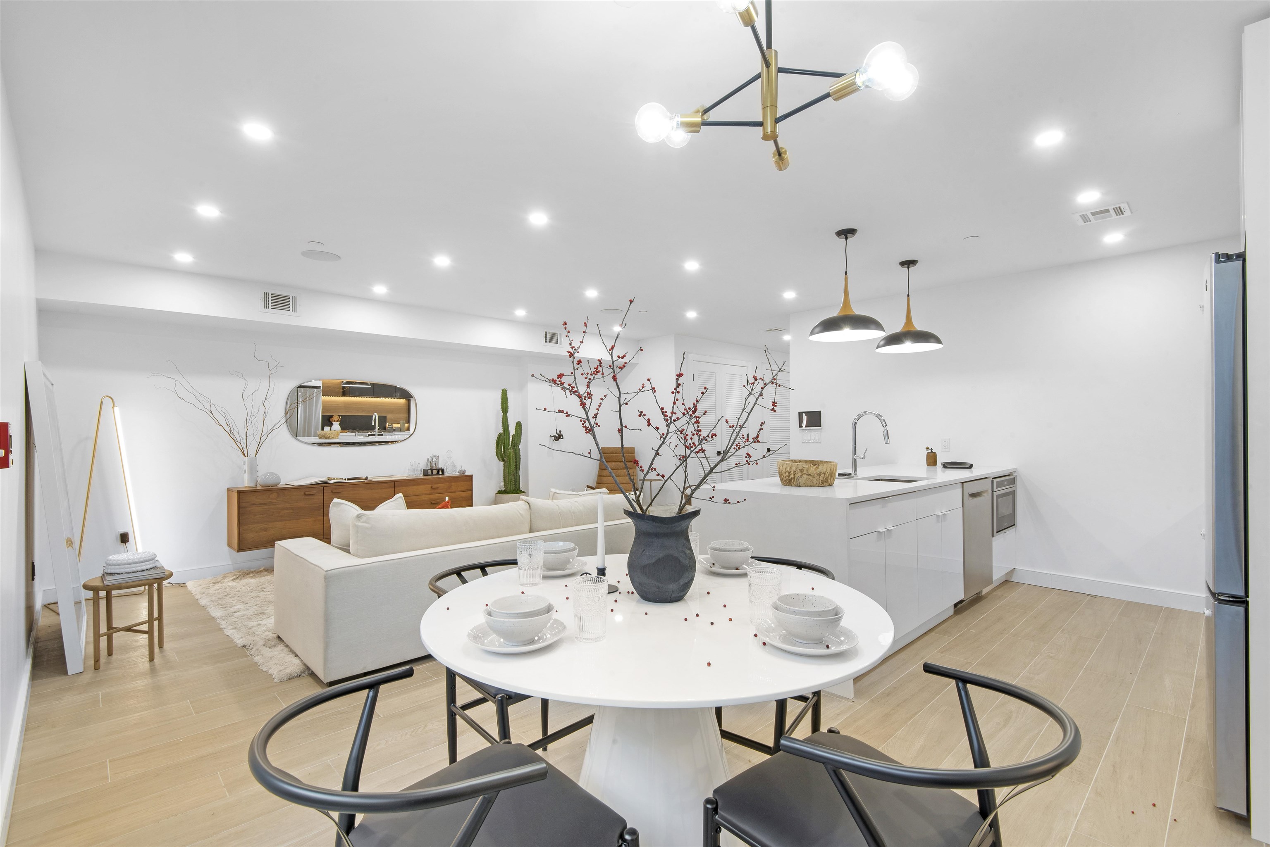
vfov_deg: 73.8
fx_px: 565
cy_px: 424
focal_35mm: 16
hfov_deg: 96.7
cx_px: 635
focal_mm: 16
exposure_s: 1
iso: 400
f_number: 16
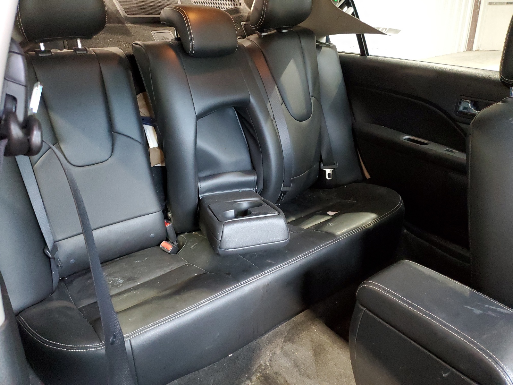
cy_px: 192
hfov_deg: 67.3
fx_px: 385
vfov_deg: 53.1
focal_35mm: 26
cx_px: 256
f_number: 1.5
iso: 417
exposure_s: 1/60.2
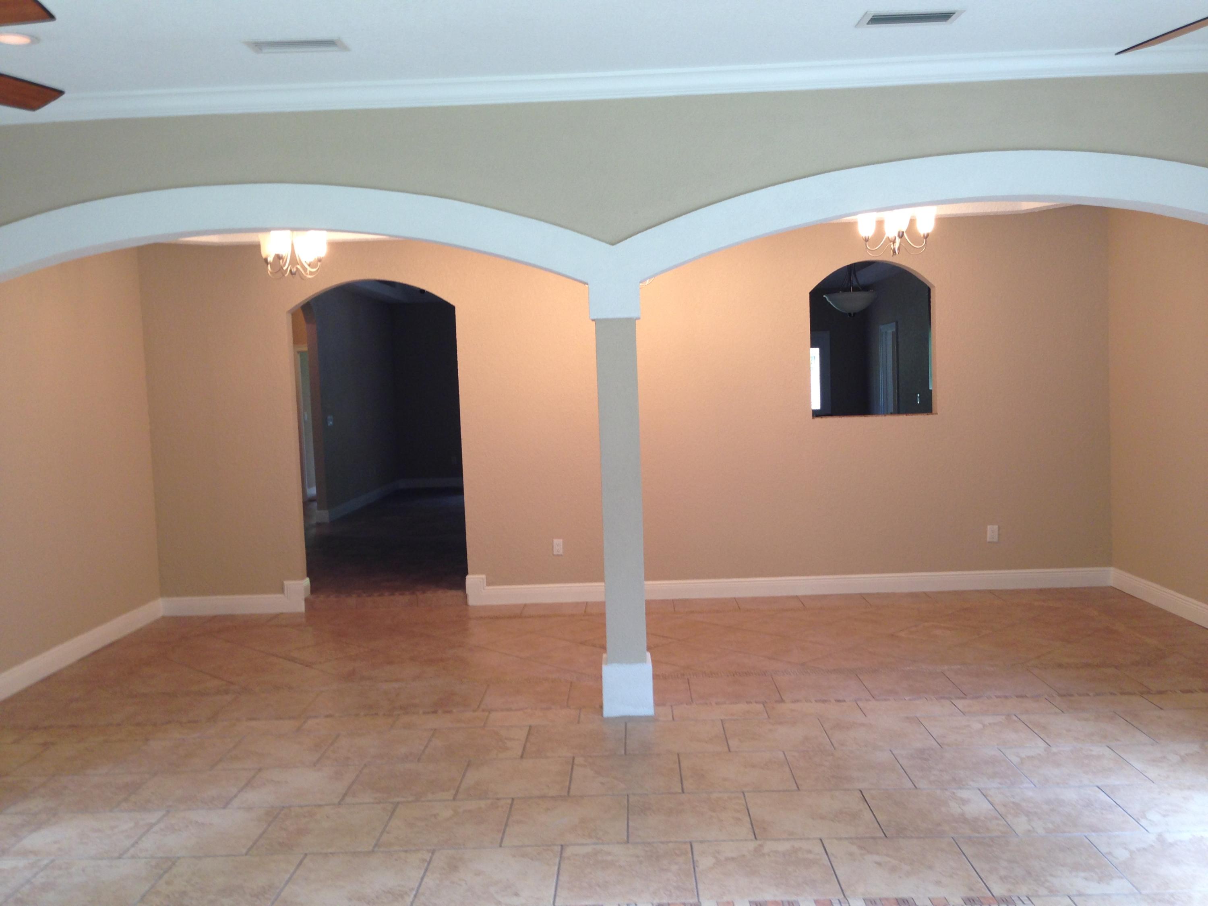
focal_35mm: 33
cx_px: 604
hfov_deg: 55.4
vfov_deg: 42.9
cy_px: 453
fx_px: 1152
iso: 50
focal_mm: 4.12
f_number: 2.4
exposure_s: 1/20
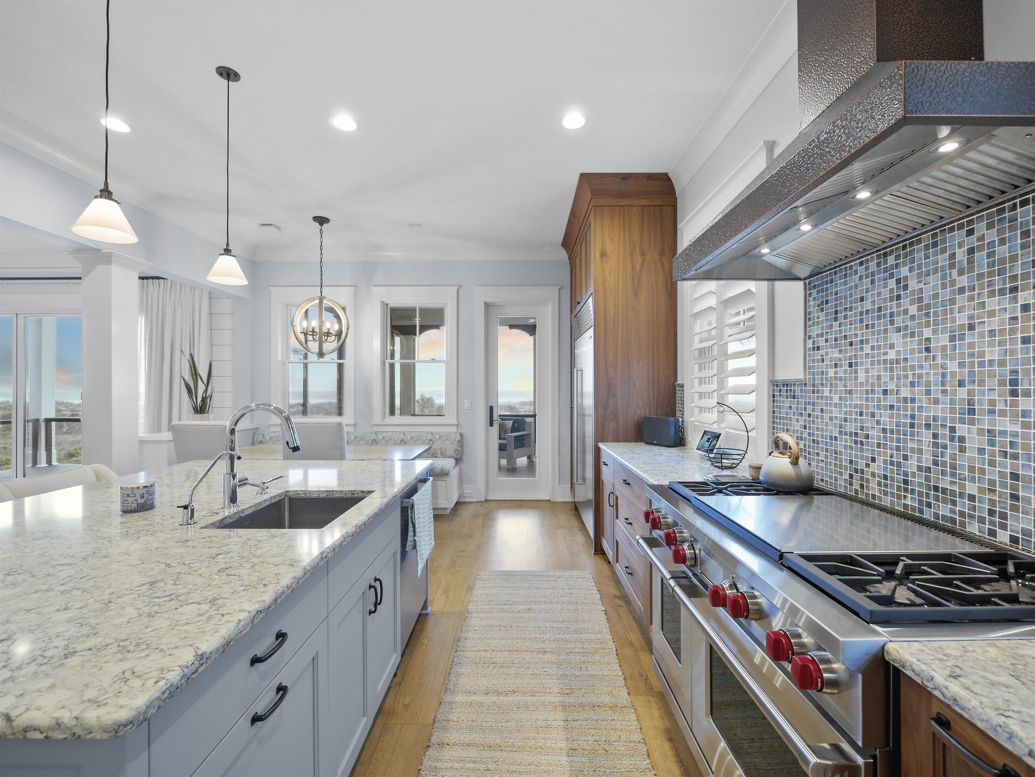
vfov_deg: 85.7
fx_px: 419
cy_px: 388
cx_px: 518
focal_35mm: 14
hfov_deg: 102.1
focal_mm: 7
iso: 400
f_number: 4
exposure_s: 1/13
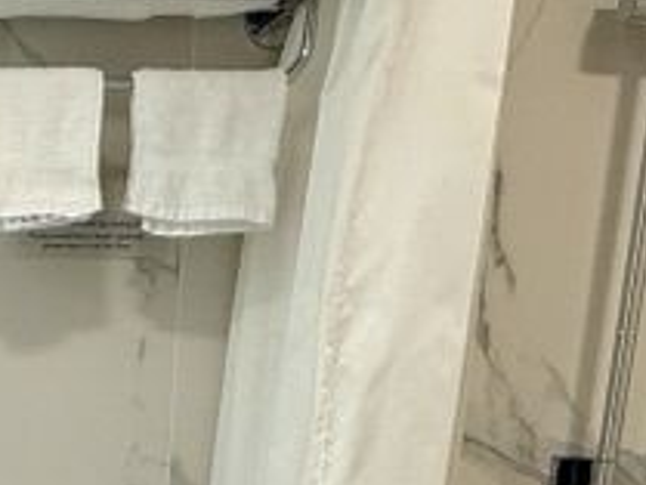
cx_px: -114
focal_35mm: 67
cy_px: 711
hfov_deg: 26.1
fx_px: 1251
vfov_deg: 19.4
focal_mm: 2.22
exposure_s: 1/120
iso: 160
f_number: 2.2
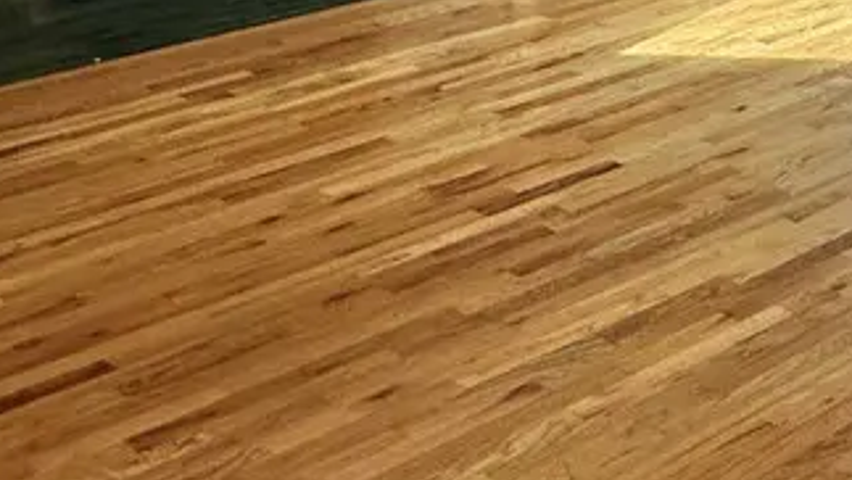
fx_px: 1537
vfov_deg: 16.5
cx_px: 1174
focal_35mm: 68
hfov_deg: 25.5
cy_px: -185
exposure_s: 1/99
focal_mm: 2.22
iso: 40
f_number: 2.2
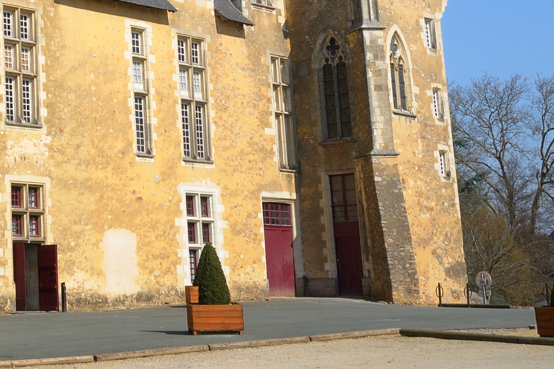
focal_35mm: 90
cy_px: -77
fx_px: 1384
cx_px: -134
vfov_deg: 14.7
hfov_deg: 20.9
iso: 200
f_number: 9
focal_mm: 20
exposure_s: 1/100
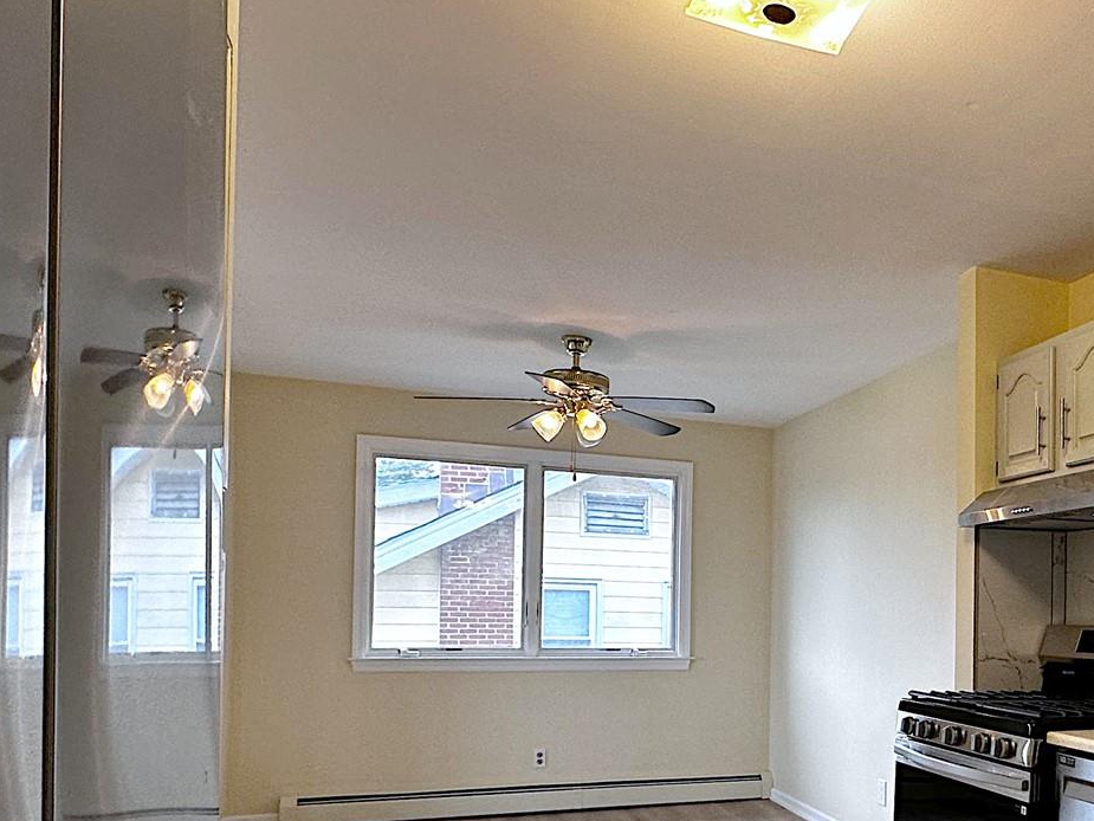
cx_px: 857
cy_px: 602
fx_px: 980
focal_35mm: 31
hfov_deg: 54.8
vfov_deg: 44.2
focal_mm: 2.22
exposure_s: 1/120
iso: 125
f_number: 2.2
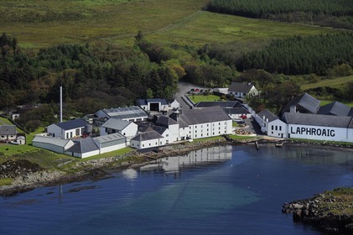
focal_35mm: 200
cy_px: 118
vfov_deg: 6.9
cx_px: 176
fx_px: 1960
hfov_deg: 10.3
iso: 400
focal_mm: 200
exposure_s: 1/800
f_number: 11
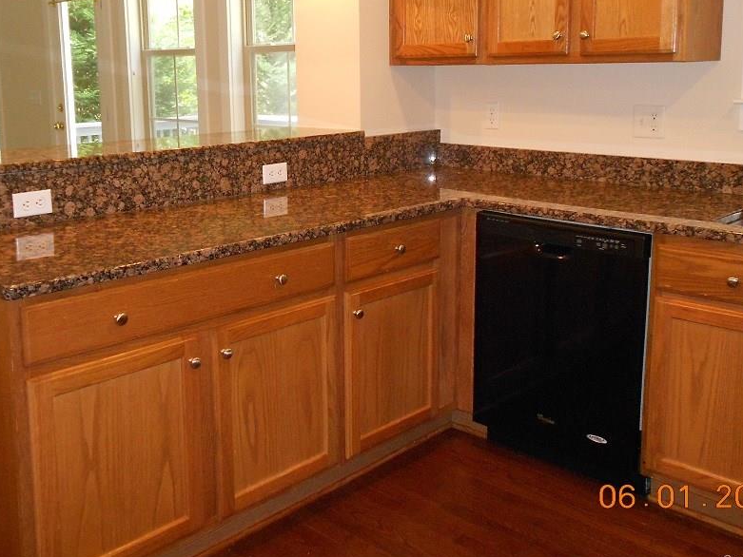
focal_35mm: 38
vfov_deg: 37.5
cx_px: 345
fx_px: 816
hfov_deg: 48.9
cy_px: 204
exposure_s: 1/25
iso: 400
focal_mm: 5.1
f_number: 3.4
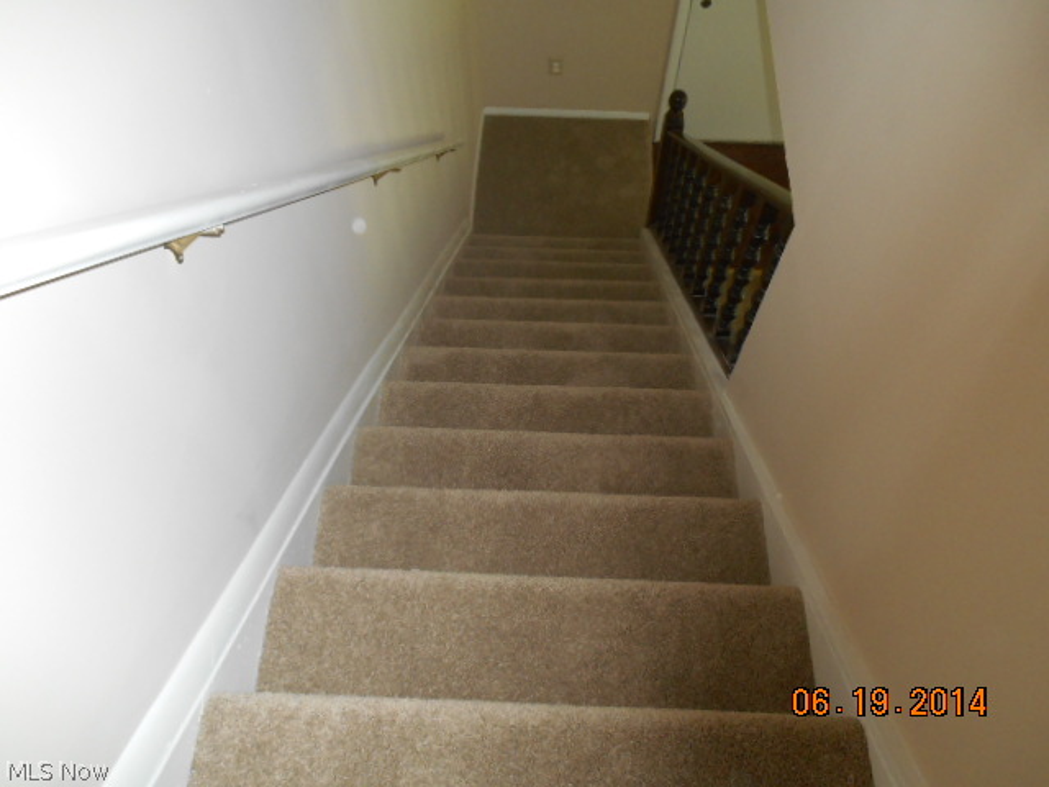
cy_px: 394
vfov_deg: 53.1
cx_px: 524
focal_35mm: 26
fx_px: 788
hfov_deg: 67.3
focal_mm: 4.7
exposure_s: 1/25
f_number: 3.4
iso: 250
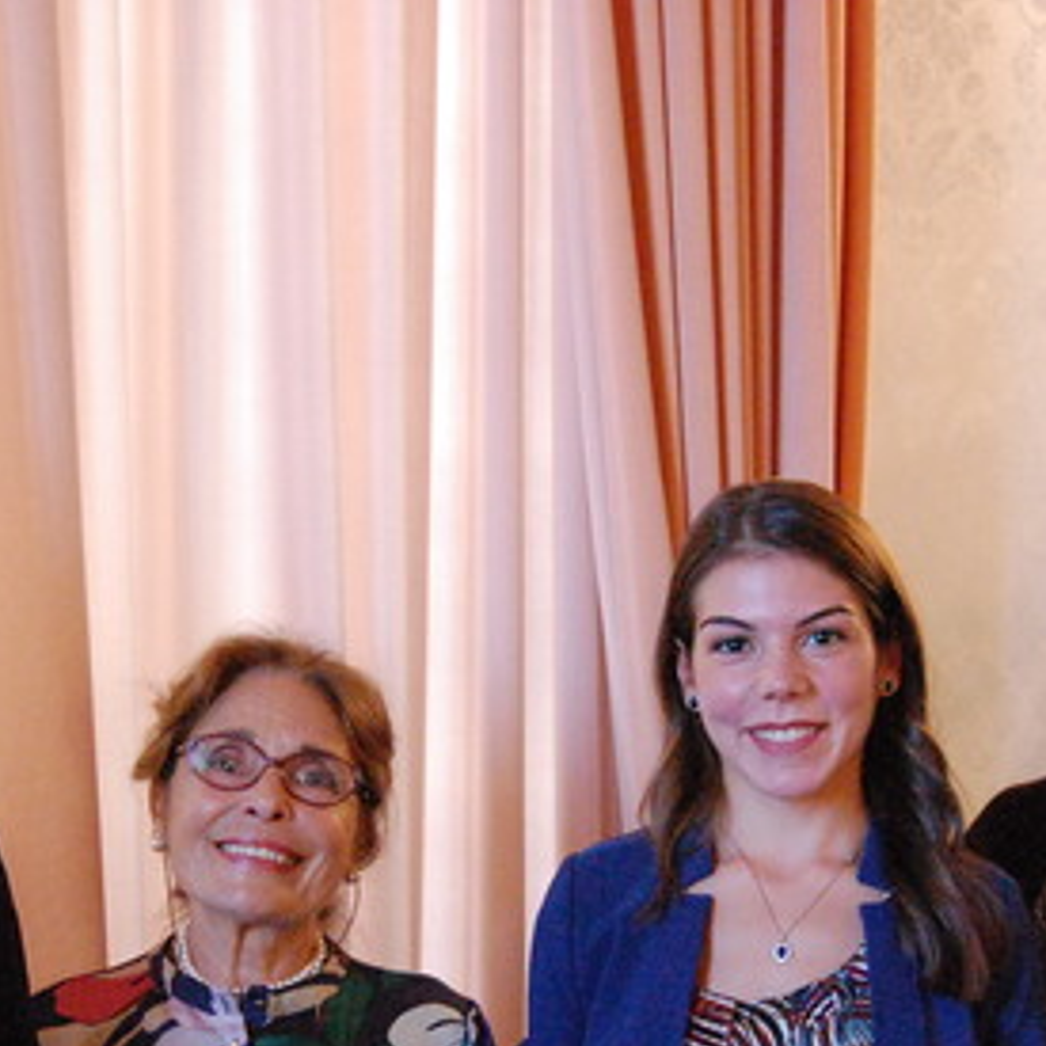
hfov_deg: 19.9
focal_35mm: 87
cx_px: 479
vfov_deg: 19.8
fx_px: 2974
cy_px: 787
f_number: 4.5
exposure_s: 1/80
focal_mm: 30
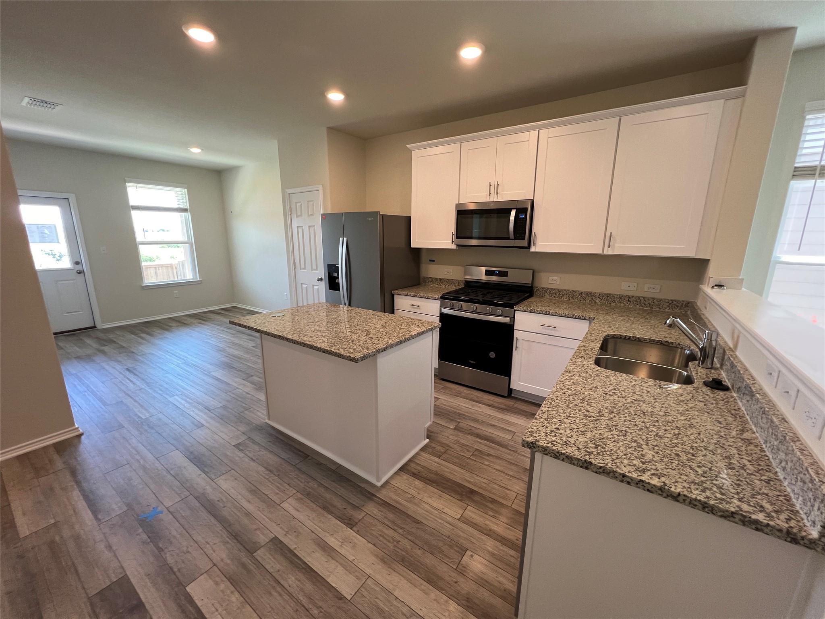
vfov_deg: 89.9
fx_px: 310
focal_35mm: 13
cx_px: 412
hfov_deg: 106.2
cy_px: 310
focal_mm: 1.57
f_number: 1.8
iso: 250
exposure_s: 1/120
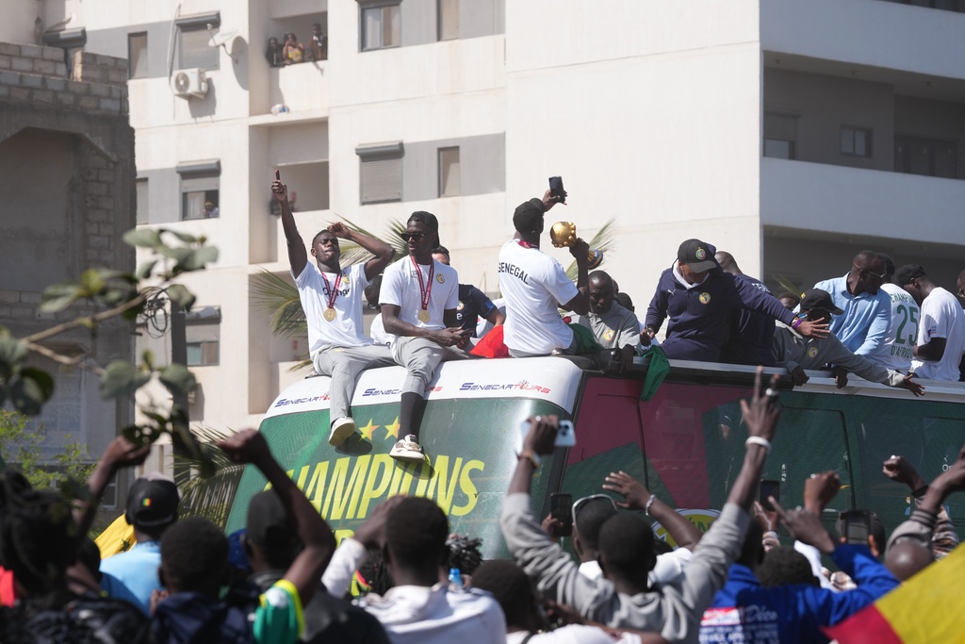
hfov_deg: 14.7
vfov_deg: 9.8
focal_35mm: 140
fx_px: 3753
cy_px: 322
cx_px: 482
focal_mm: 140
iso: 320
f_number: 5.6
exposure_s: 1/1600
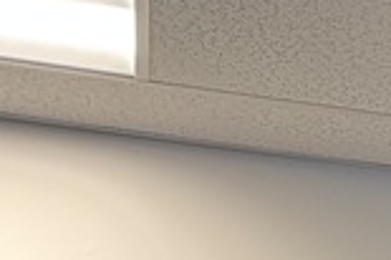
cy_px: 1247
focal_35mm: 165
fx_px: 1790
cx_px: 671
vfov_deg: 6.0
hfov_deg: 11.7
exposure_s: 1/60
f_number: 1.78
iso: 320
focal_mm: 6.76
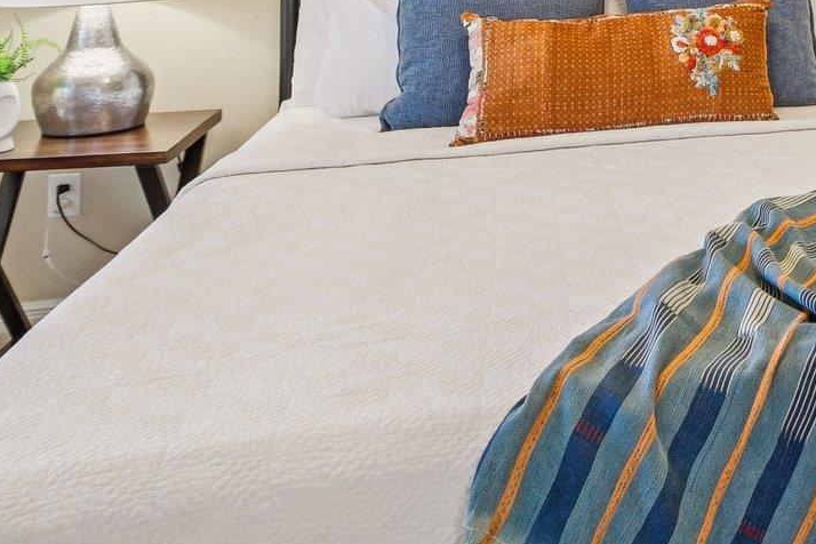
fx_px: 975
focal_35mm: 43
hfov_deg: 39.3
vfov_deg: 26.9
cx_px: 843
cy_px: -140
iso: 400
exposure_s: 1/8
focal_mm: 10
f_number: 8
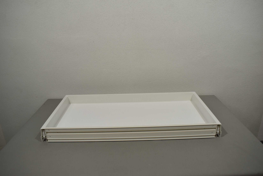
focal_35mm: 27
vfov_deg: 47.9
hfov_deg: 67.4
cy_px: 88
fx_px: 197
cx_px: 132
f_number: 5.6
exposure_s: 1/125
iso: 250
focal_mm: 18
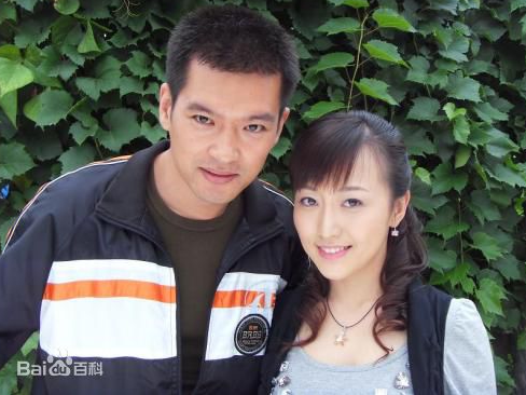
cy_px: 194
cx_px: 260
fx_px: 608
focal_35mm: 40
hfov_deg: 46.8
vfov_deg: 36.0
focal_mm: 6.6
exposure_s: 1/45
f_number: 3.5
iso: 100
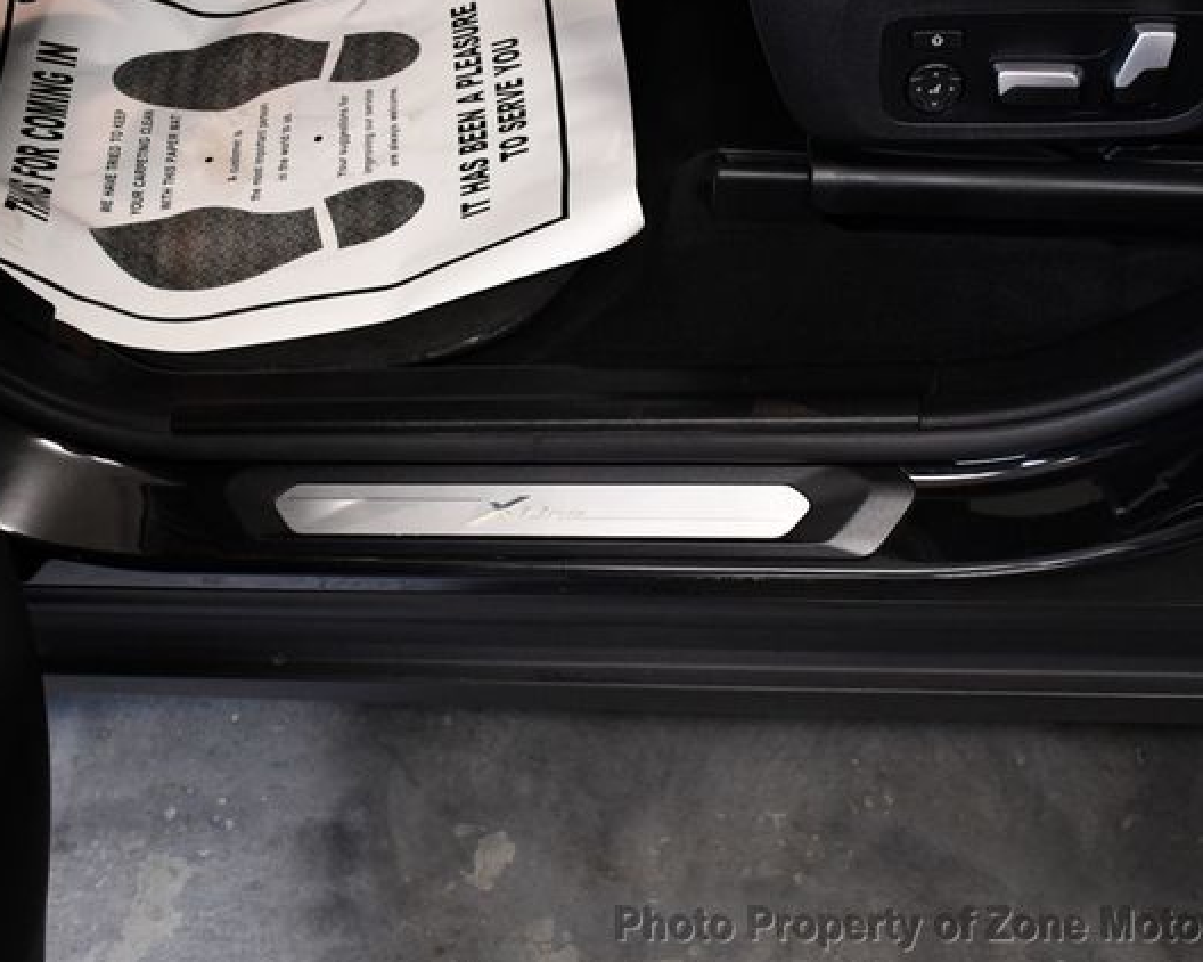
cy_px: 481
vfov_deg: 36.5
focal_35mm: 41
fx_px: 1459
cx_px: 588
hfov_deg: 44.8
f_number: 3.5
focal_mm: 18
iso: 1600
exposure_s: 1/125
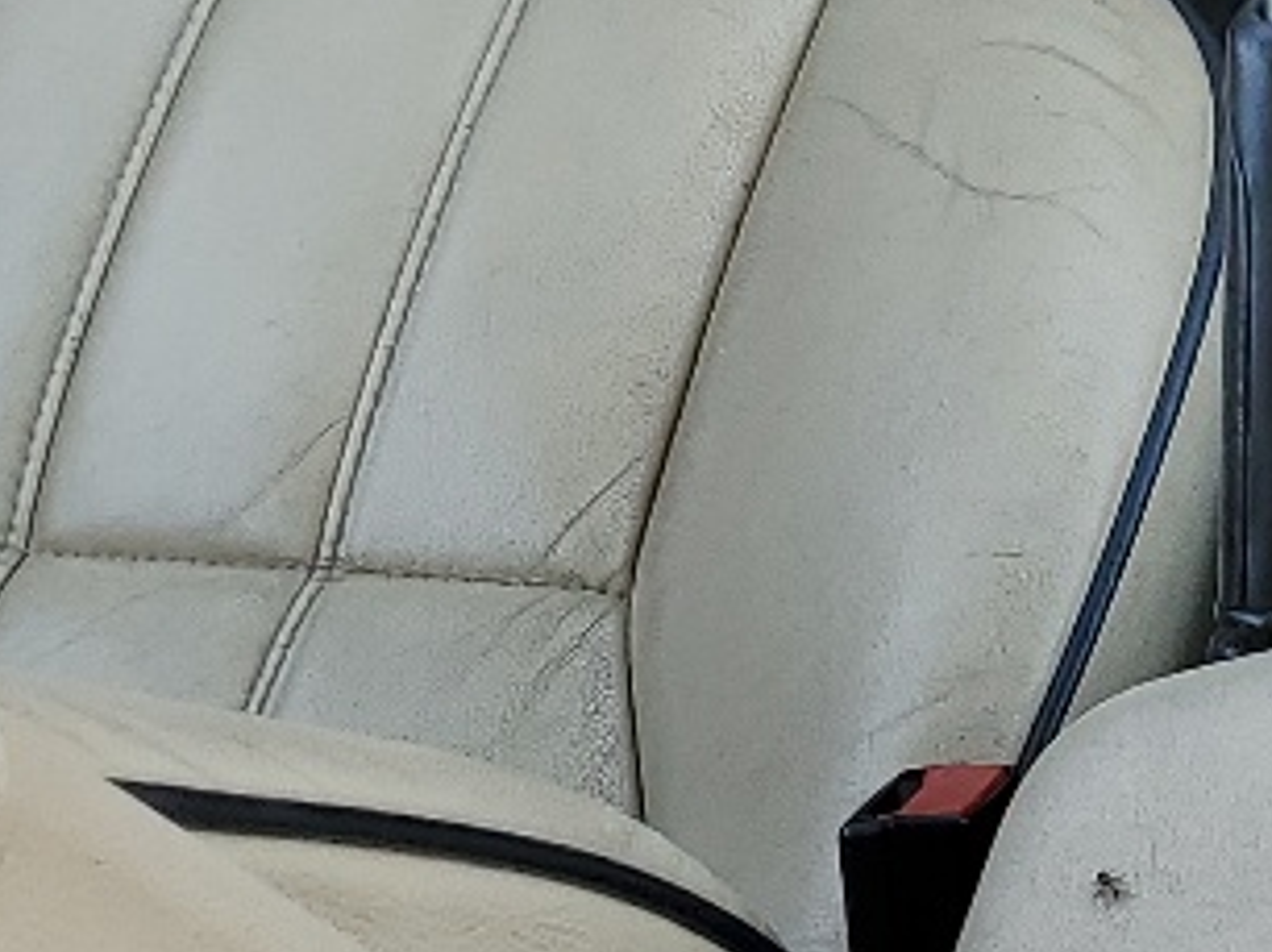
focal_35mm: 136
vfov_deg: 10.8
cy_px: -67
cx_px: 1900
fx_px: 4994
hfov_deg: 13.7
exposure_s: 1/400
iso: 50
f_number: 1.5
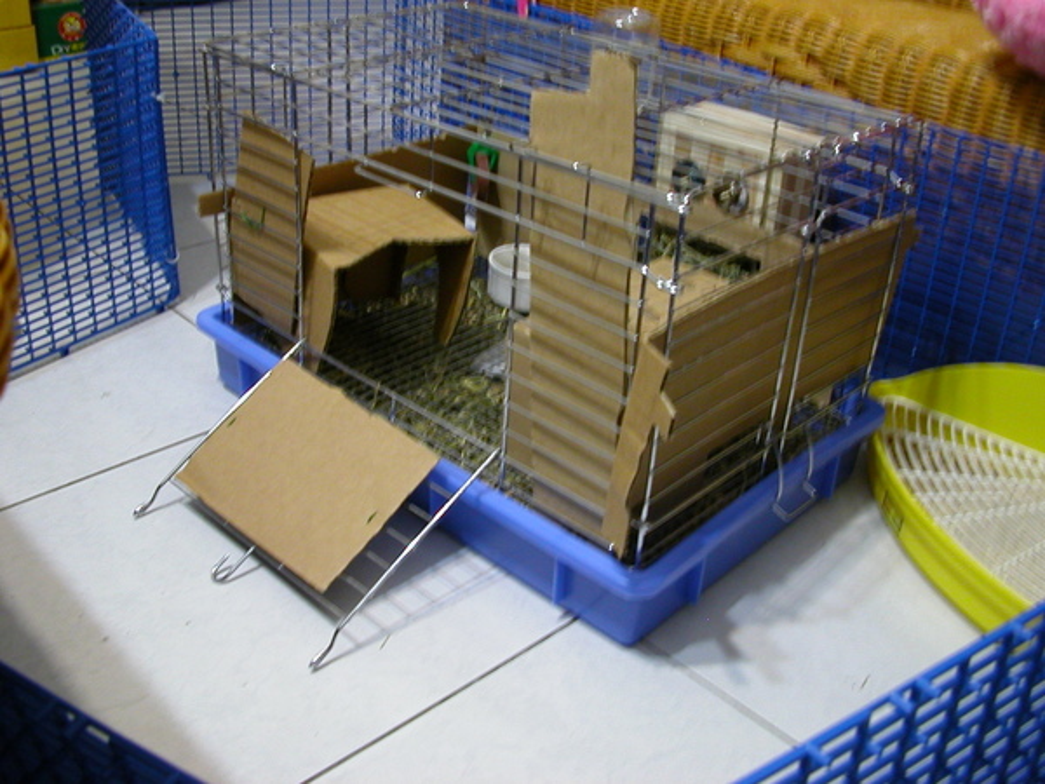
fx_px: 1117
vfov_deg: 38.7
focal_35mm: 37
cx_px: 522
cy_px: 392
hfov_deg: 50.1
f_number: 2.7
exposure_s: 1/5
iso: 196
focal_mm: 5.6
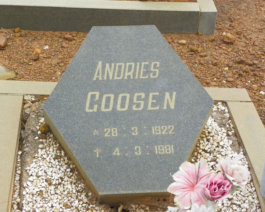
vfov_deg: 18.3
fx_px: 659
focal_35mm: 84
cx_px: 130
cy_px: 106
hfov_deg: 22.8
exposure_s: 1/160
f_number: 4.5
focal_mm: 14.2
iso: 64
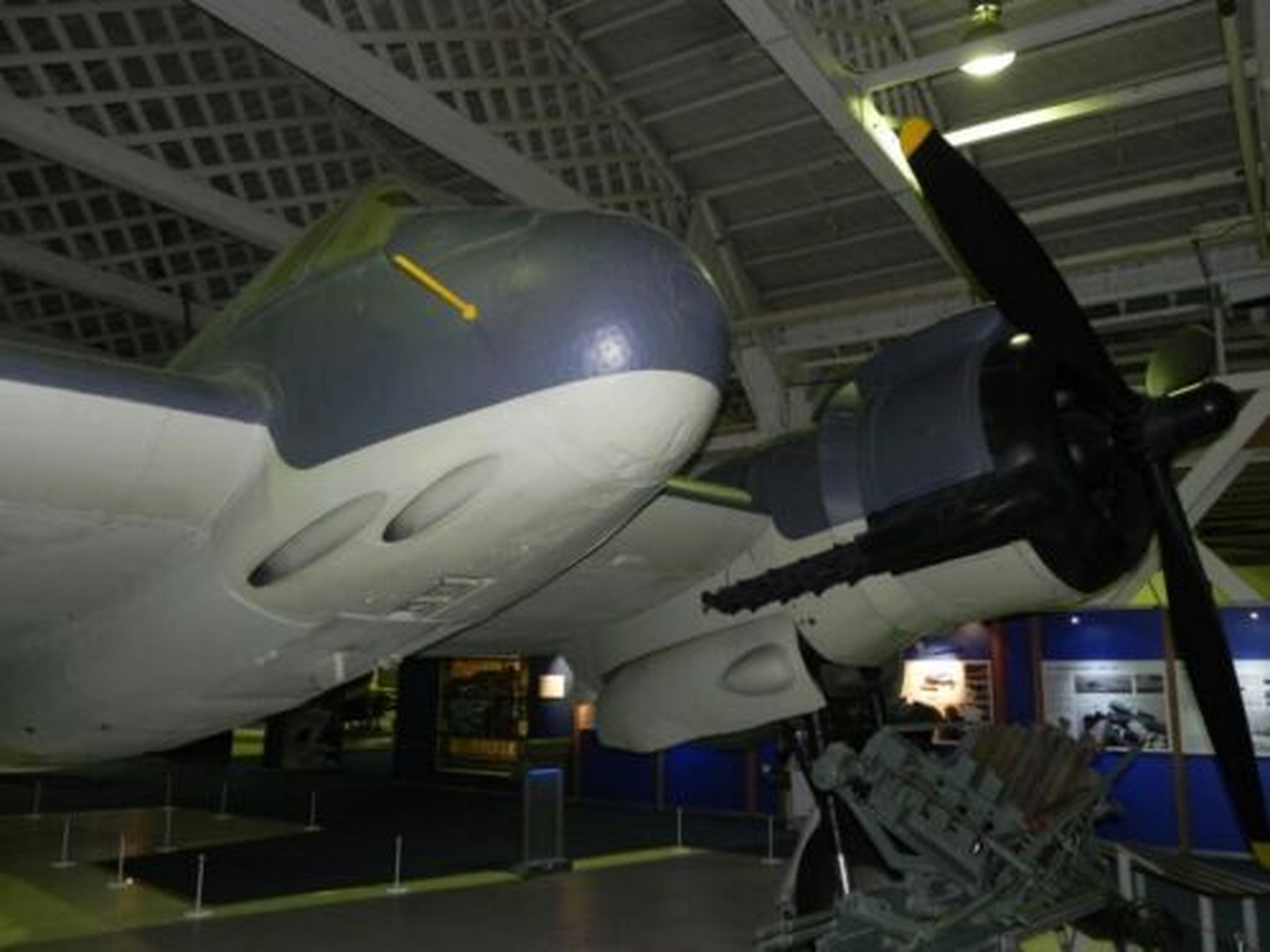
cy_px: 476
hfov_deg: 61.7
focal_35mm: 29
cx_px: 635
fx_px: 1064
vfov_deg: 48.2
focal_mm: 5.2
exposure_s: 1/30
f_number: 2.8
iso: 200
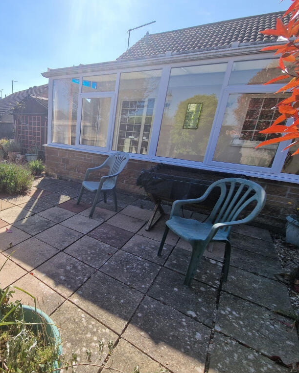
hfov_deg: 71.0
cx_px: 70
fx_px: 188
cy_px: 186
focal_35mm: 17
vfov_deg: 89.6
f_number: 2.2
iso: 50
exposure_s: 1/1908
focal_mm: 2.2
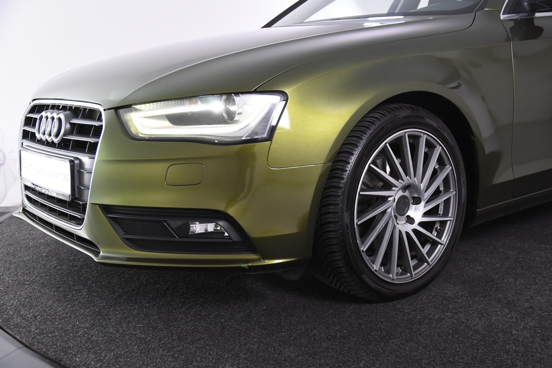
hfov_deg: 46.4
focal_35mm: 42
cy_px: 184
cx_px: 276
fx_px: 644
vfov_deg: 31.9
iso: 1600
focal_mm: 28
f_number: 4.5
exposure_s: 1/80
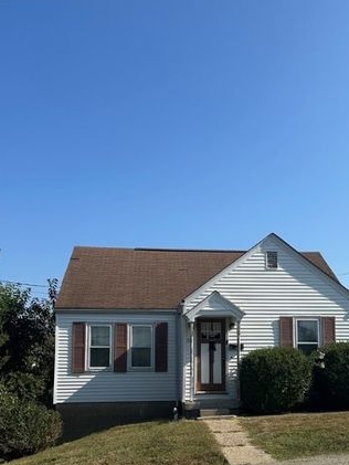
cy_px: 325
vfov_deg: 47.8
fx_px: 511
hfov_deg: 37.5
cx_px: 215
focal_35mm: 38
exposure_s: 1/4762
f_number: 1.78
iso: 80
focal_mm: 6.86
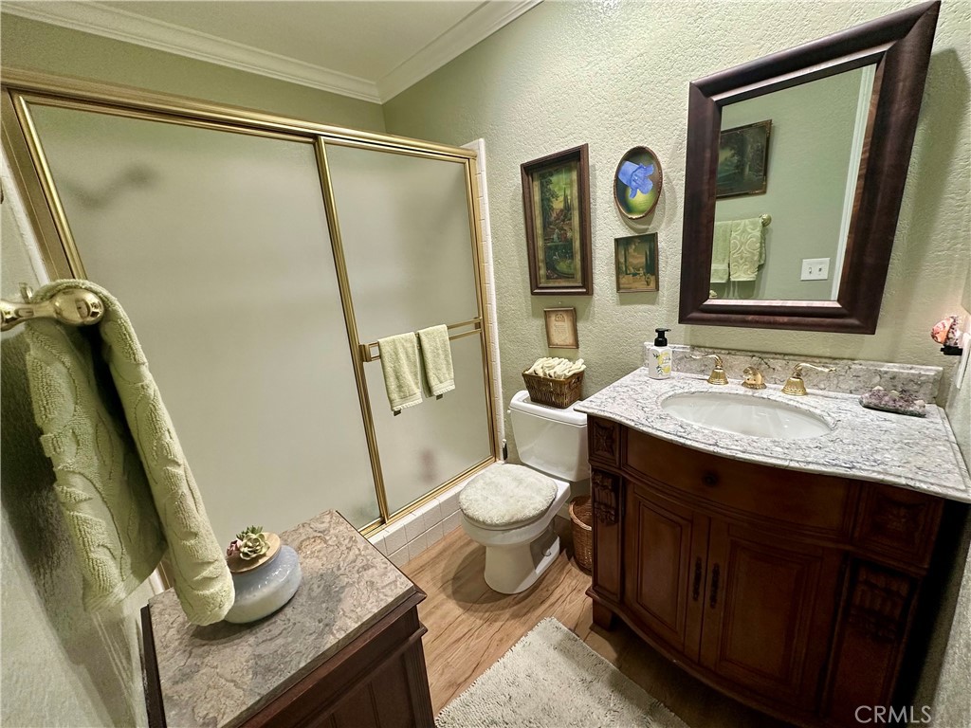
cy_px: 364
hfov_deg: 102.1
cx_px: 486
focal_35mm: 14
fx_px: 393
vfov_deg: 85.7
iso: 160
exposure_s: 1/60
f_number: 2.2
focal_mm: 2.22
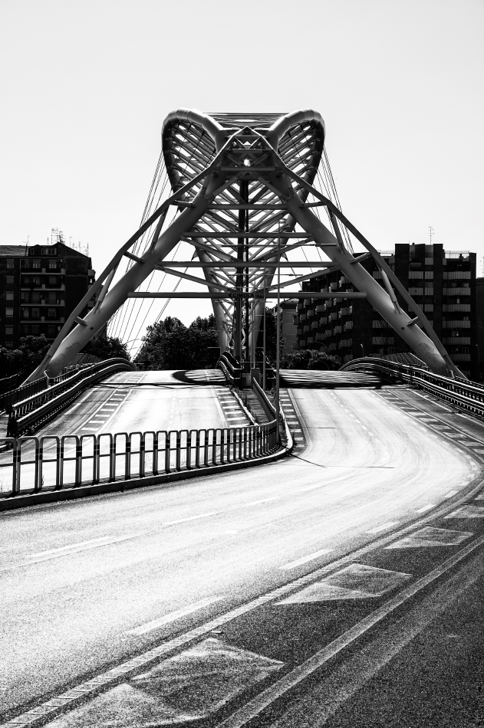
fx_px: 1668
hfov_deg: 16.5
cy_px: 364
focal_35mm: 82
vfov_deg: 24.6
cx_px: 242
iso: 125
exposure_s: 1/400
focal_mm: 55
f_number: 10
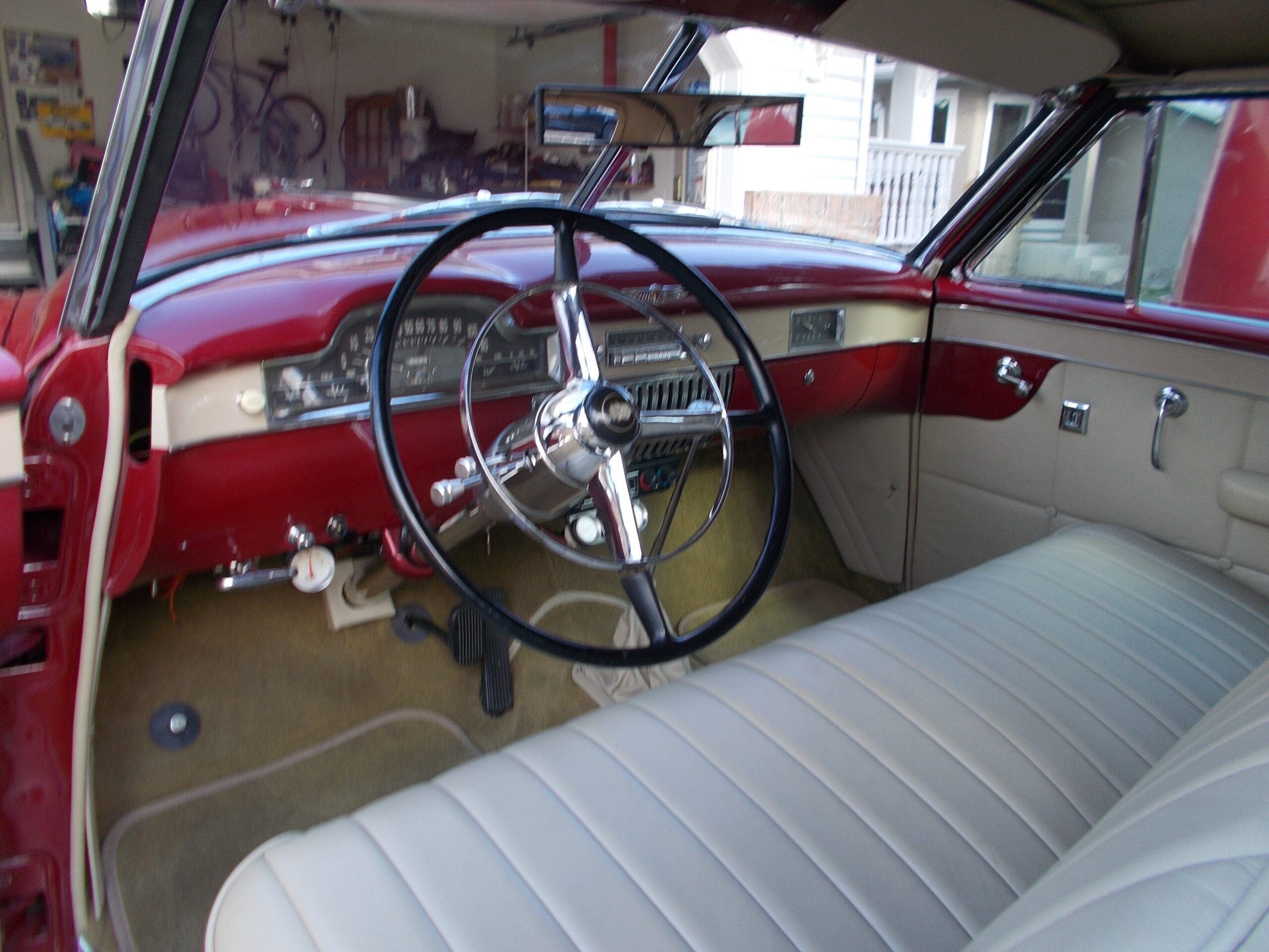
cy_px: 476
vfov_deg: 53.1
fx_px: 953
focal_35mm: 26
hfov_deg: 67.3
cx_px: 634
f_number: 3.2
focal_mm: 4.6
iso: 80
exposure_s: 1/50
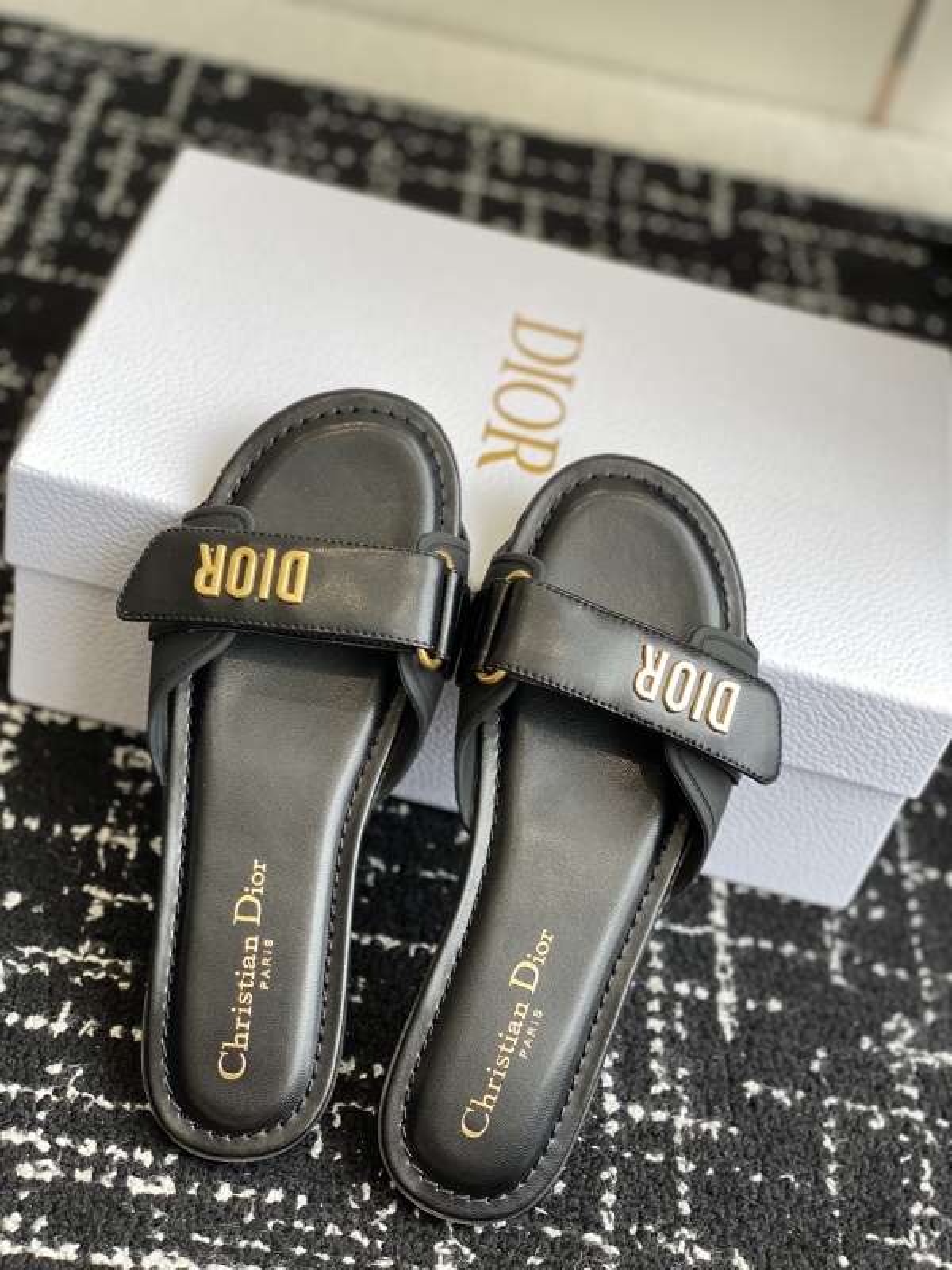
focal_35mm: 52
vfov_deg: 36.8
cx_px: 476
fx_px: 1907
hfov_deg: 28.0
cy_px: 635
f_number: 2
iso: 25
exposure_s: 1/122
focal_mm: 6
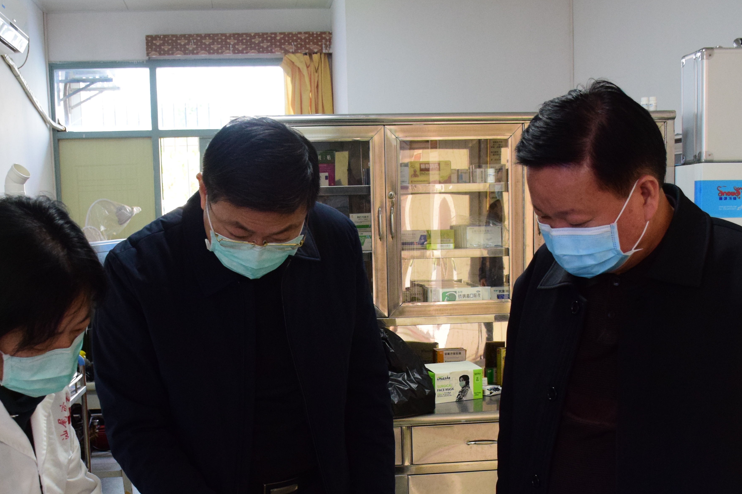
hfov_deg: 38.9
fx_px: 1051
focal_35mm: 51
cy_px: 372
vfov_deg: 26.1
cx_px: 353
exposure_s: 1/100
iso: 2000
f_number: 5.6
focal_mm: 20
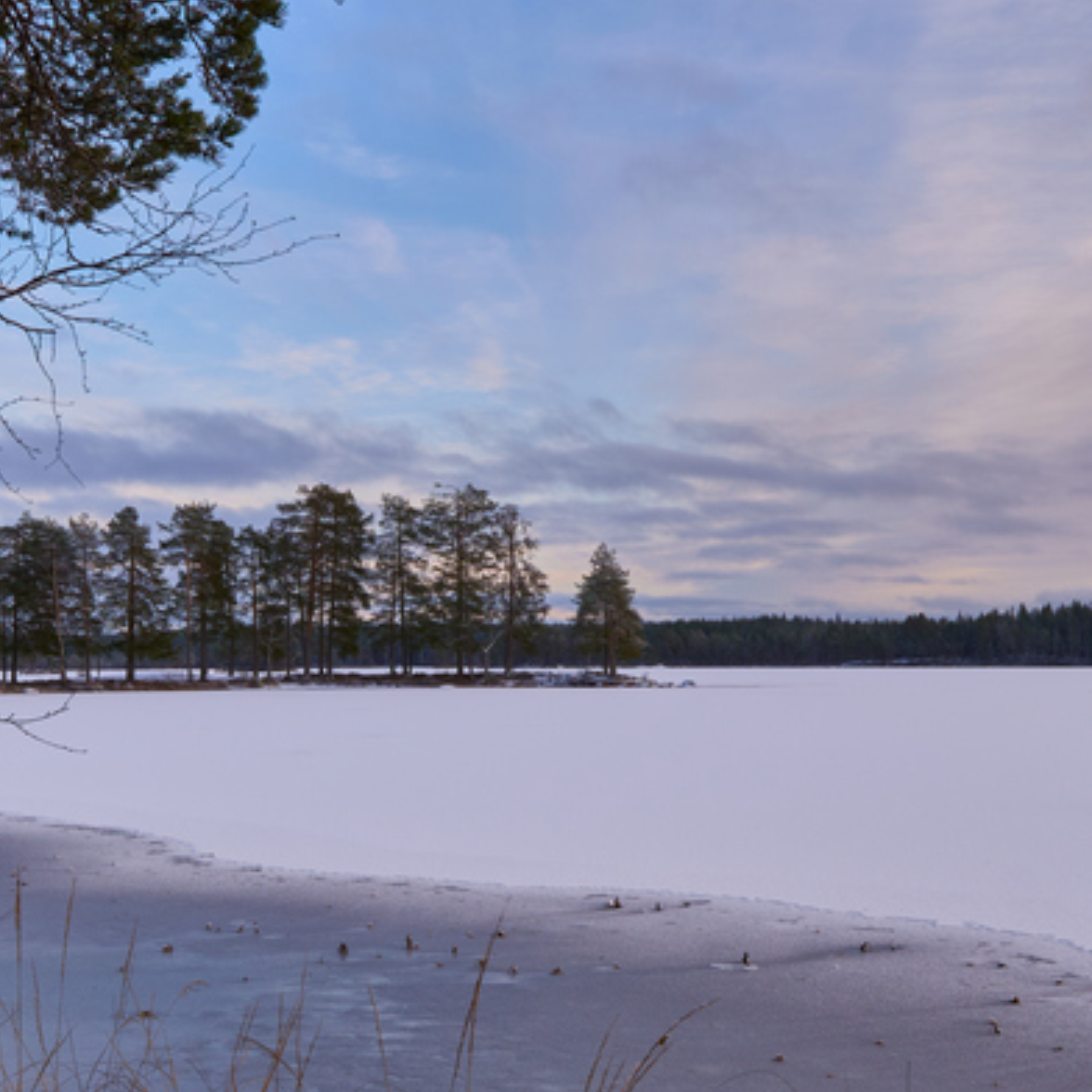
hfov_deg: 33.7
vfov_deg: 33.3
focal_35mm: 50
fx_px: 1785
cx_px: 370
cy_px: 827
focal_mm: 16
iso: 100
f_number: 9
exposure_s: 1/40
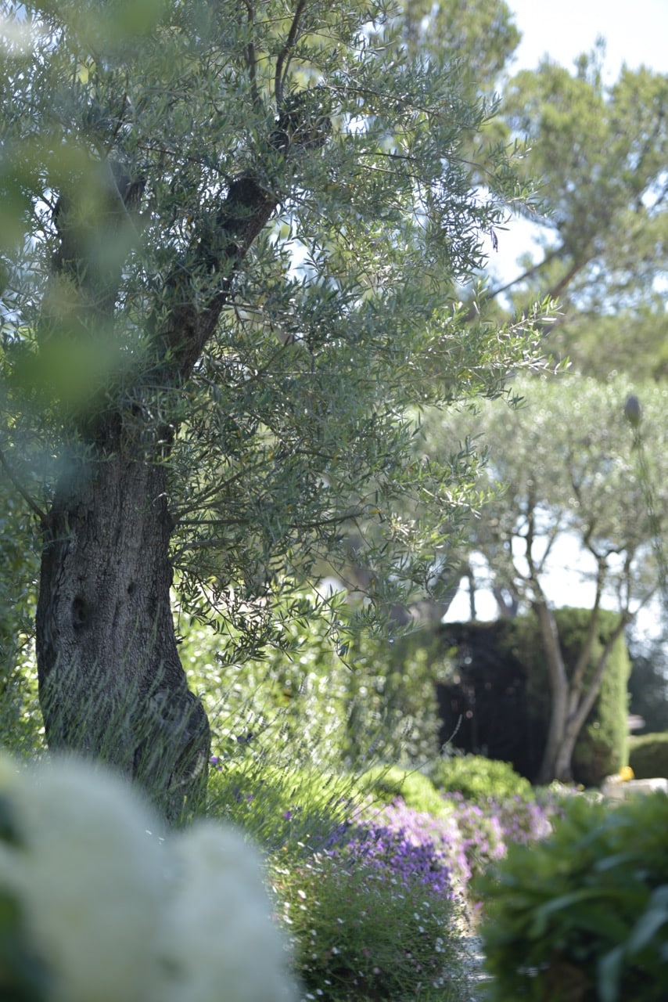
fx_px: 2726
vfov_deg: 20.8
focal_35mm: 98
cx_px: 334
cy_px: 501
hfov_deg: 14.0
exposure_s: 1/400
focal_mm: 98
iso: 100
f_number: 2.8
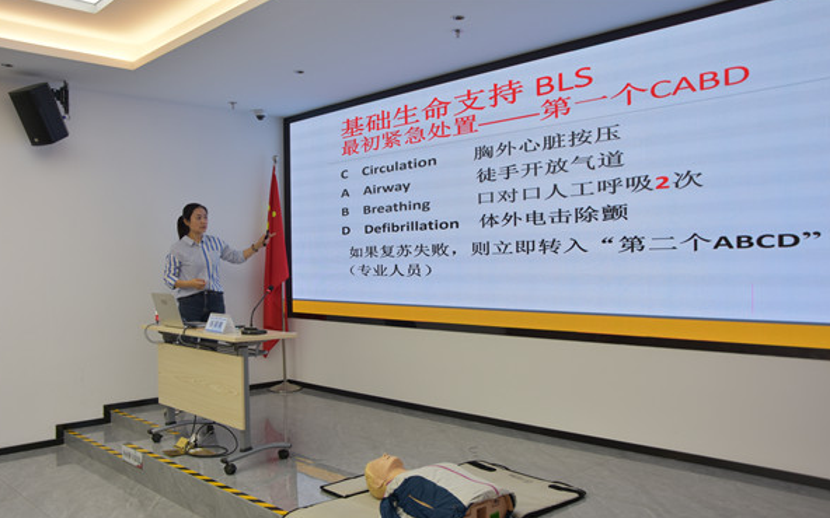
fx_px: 736
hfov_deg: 58.9
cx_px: 411
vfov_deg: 38.8
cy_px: 272
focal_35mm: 33
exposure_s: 1/125
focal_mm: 21
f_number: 5.6
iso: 320
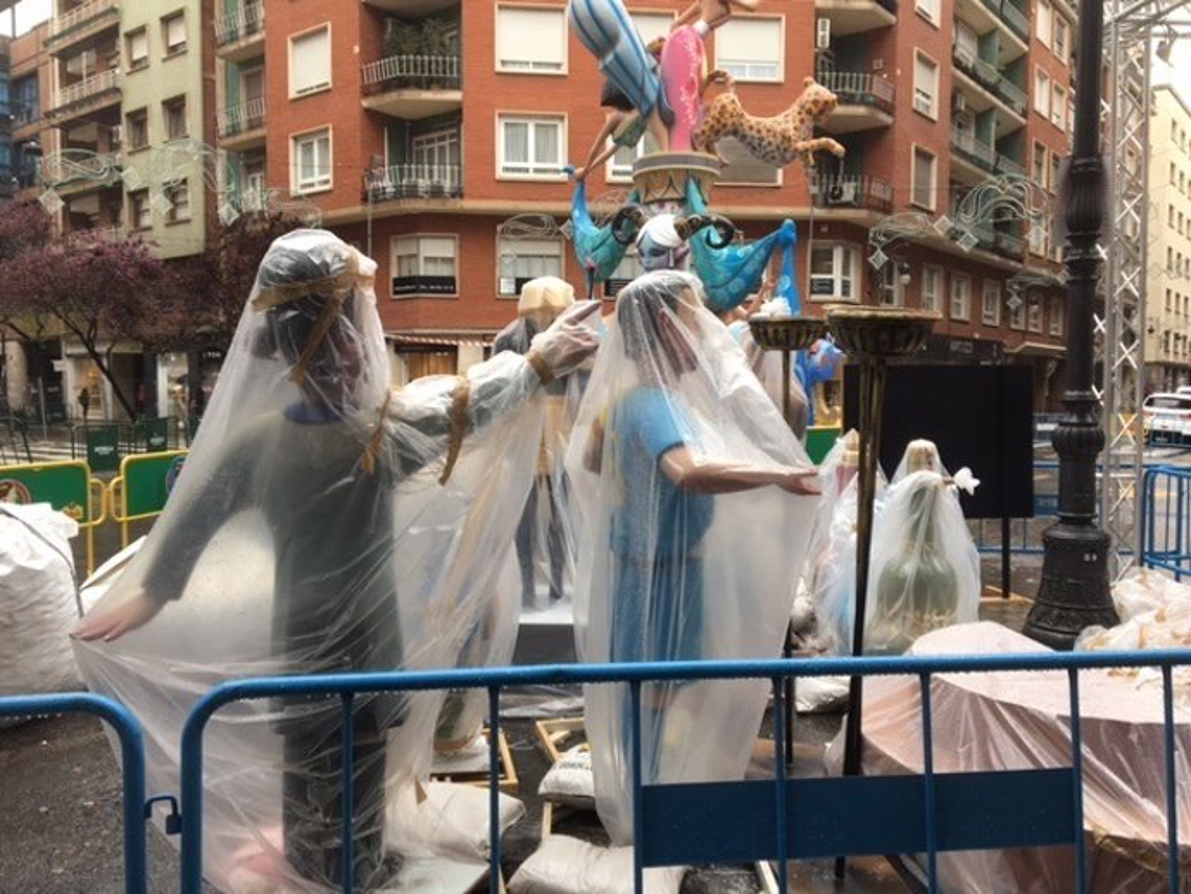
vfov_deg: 48.3
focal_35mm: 29
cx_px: 596
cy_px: 447
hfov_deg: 61.6
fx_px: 998
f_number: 2.2
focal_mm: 4.15
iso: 32
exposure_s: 1/50
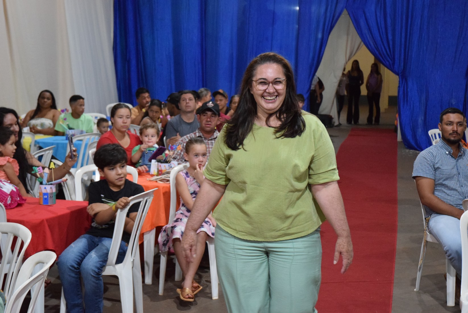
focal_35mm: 66
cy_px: 156
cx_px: 234
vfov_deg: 20.6
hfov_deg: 30.5
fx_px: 859
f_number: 4.2
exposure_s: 1/60
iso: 4000
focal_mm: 44
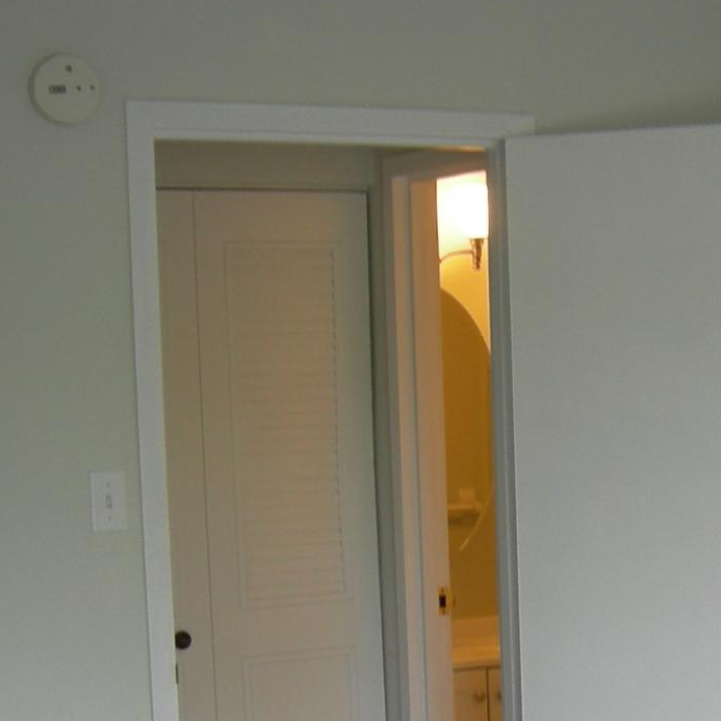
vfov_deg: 18.1
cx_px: 687
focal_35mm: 94
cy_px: 702
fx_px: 2215
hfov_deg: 18.1
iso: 64
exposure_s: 1/33.3
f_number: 2.7
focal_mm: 7.5
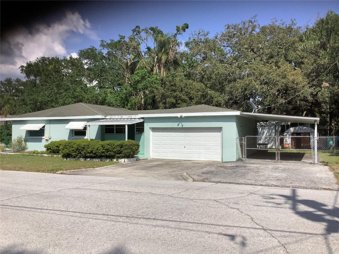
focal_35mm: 31
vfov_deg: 45.4
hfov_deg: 58.4
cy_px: 127
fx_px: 304
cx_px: 170
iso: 25
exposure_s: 1/1852
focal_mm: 3.3
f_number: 2.4
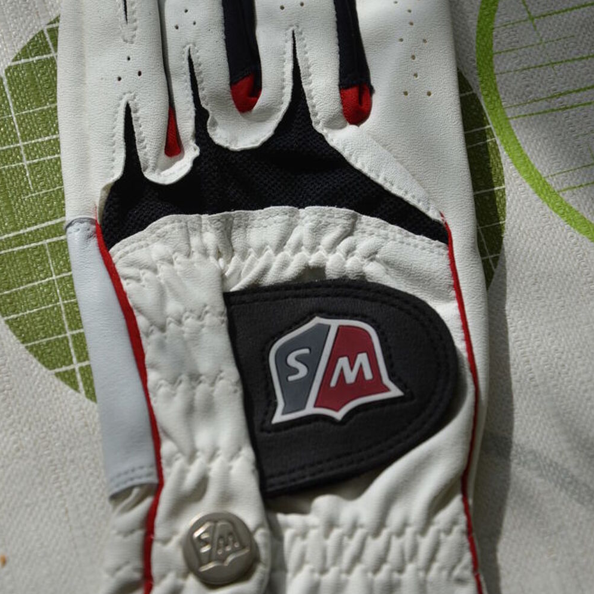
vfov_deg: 14.5
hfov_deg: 14.5
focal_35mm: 120
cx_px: 297
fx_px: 2330
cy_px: 222
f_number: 6.3
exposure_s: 1/640
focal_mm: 62
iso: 320
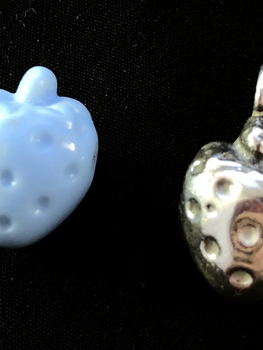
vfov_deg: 20.0
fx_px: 993
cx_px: 135
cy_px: 143
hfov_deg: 15.1
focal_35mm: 98
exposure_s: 1/120
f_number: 1.8
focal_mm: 3.99
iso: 40
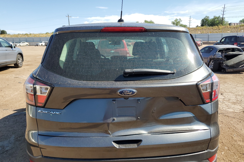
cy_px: 92
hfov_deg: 65.5
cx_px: 123
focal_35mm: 28
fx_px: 190
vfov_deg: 46.3
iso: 50
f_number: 1.5
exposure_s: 1/1667
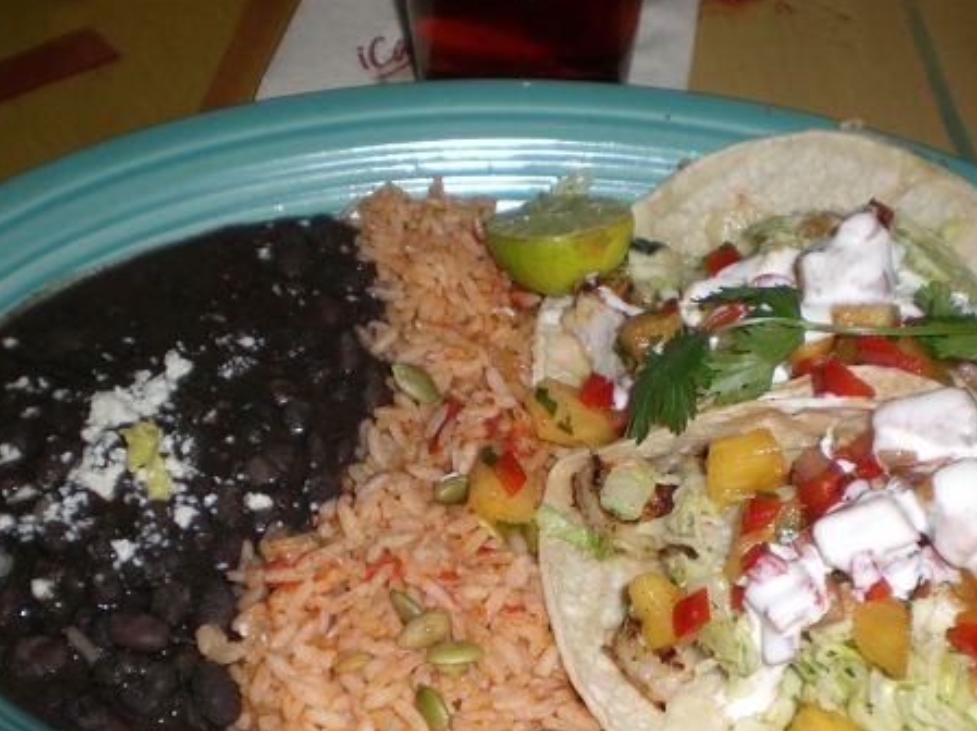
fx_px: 1551
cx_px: 542
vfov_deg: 26.3
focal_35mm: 55
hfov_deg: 34.9
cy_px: 497
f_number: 3.1
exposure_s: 1/60
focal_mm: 6.3
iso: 50
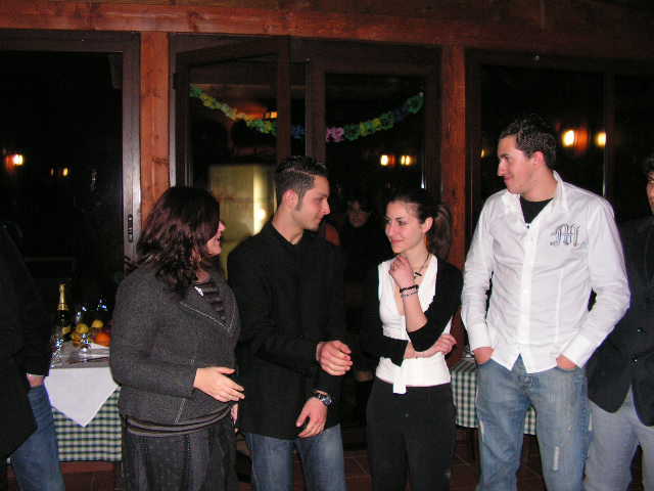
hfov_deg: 51.4
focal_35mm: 36
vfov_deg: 39.7
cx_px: 327
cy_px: 246
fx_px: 680
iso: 200
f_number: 3.2
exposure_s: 1/40
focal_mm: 6
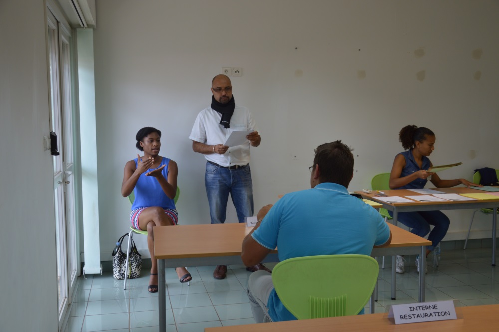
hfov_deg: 51.3
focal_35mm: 38
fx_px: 519
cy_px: 166
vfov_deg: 35.4
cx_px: 250
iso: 250
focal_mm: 25
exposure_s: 1/125
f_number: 4
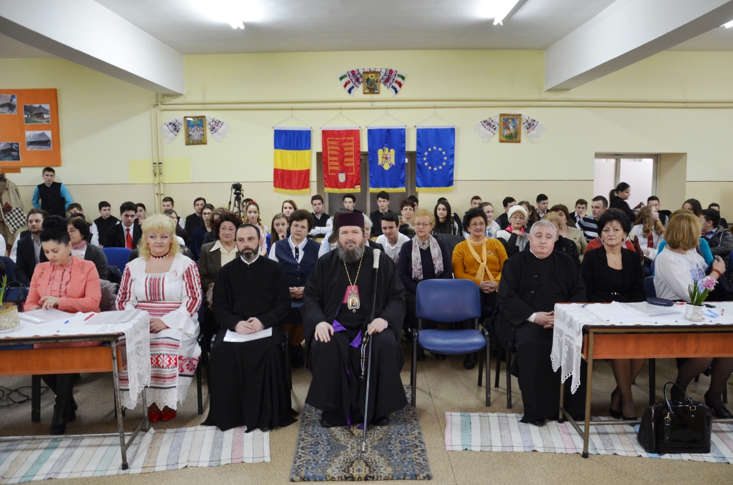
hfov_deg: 67.5
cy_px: 242
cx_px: 366
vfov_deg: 47.7
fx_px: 549
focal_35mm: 27
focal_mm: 18
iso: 900
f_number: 3.5
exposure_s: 1/30
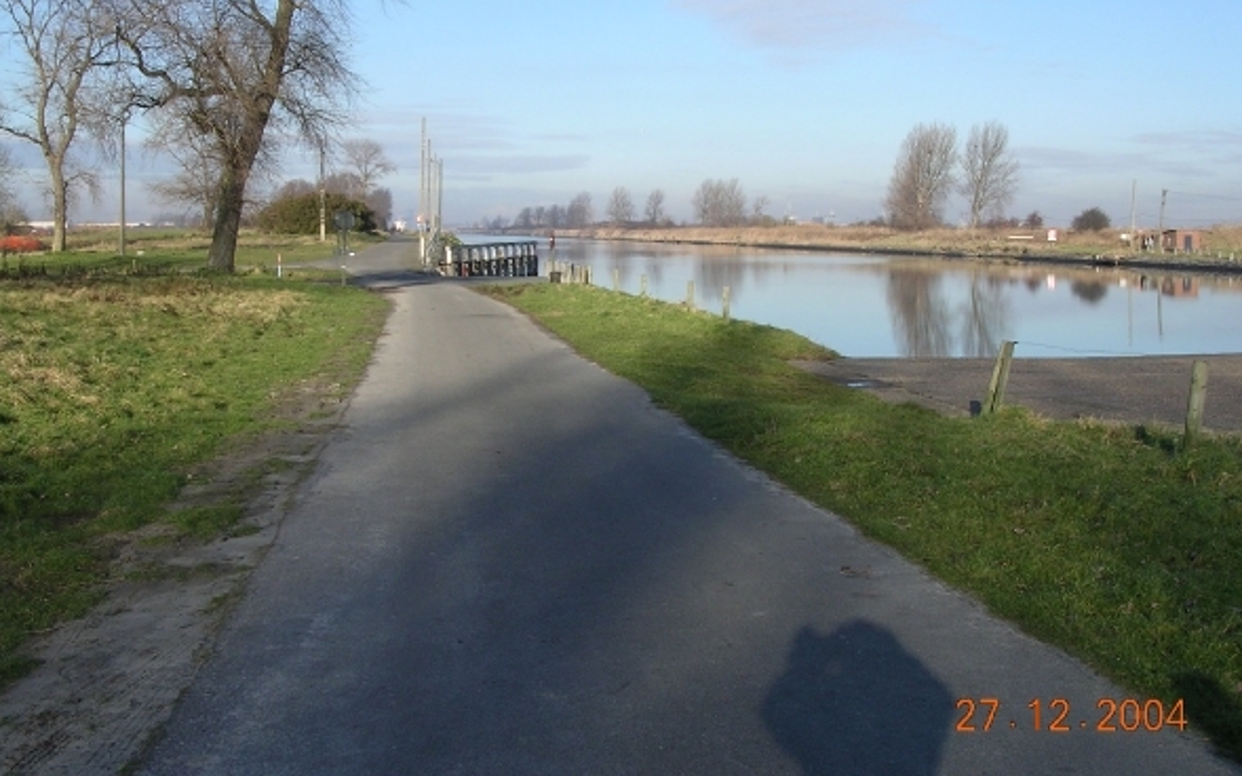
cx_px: 618
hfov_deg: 48.2
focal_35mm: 41
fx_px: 1388
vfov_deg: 31.2
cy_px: 340
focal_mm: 5.8
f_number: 5.6
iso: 100
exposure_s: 1/225
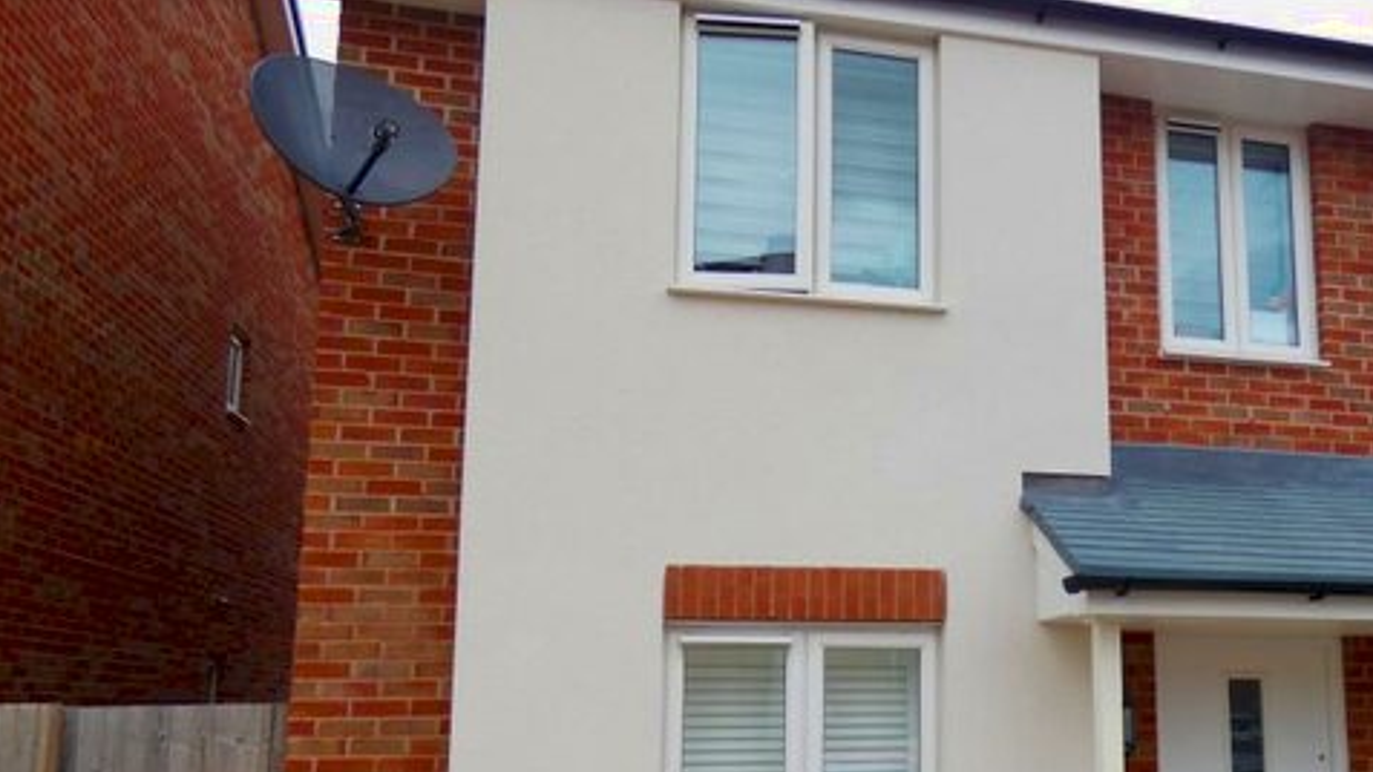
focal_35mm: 32
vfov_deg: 36.2
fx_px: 1165
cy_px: 523
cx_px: 935
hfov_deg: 59.4
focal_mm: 3.6
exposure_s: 1/1000
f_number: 2.8
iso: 80
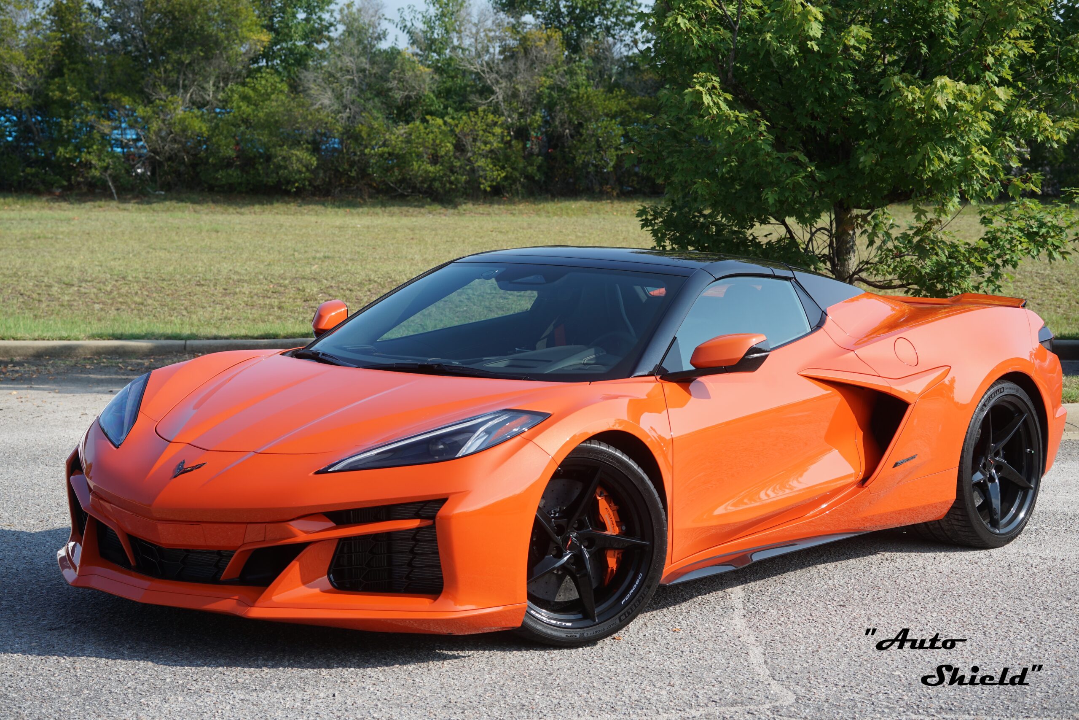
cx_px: 540
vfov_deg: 18.2
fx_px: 2248
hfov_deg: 27.0
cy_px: 360
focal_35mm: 75
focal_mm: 75
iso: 100
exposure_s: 1/250
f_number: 7.1
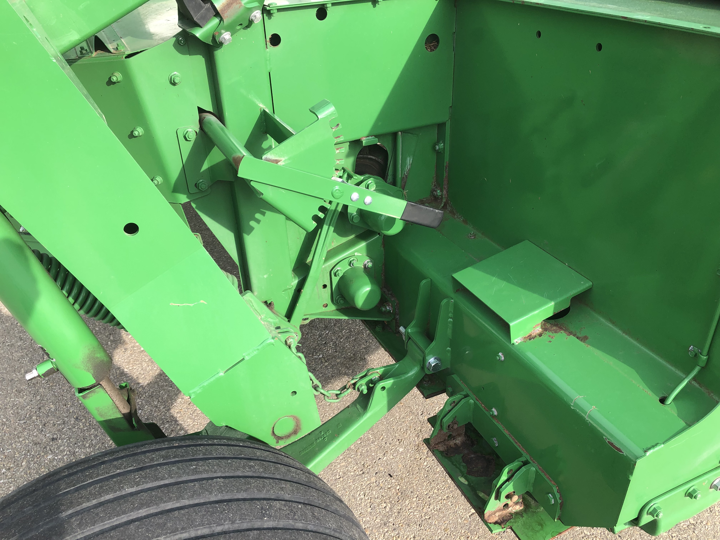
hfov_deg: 63.4
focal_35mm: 28
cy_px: 270
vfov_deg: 49.7
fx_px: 582
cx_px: 360
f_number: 1.8
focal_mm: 3.99
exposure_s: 1/448
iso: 20
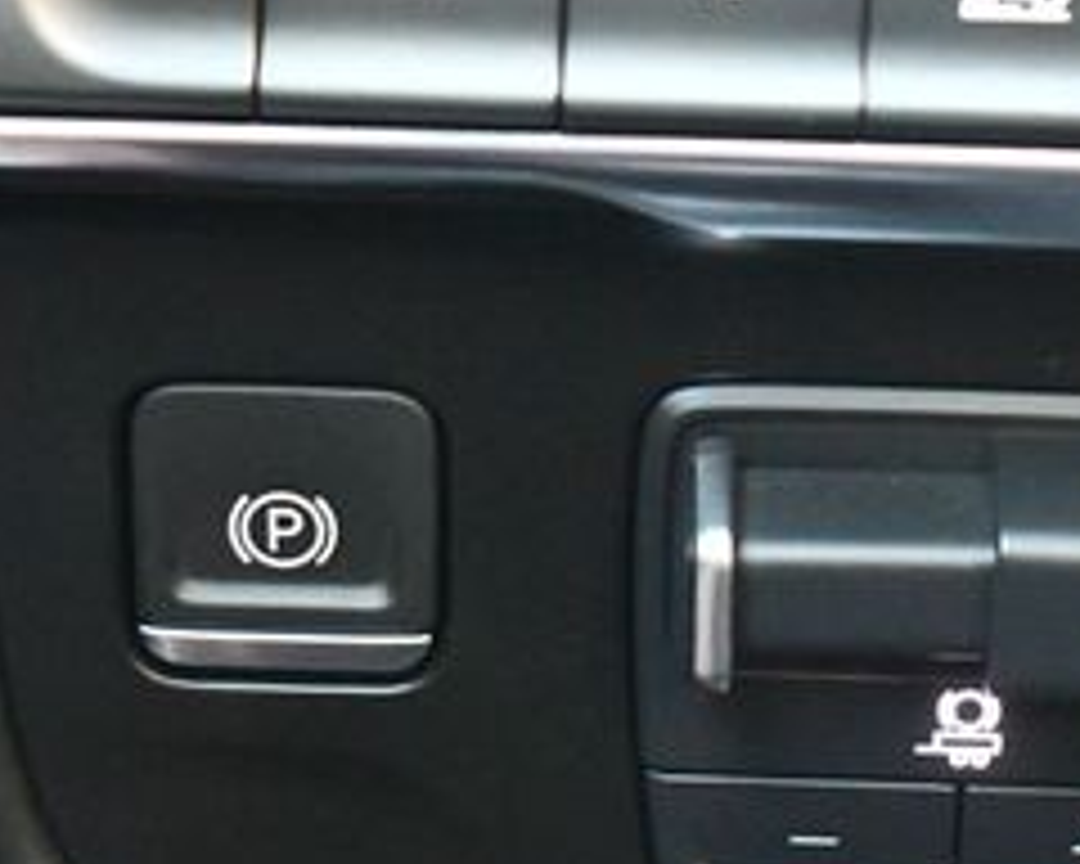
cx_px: 927
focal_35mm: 130
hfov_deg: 14.7
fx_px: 4155
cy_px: 441
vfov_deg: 11.9
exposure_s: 1/60
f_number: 4.5
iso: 12800
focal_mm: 35
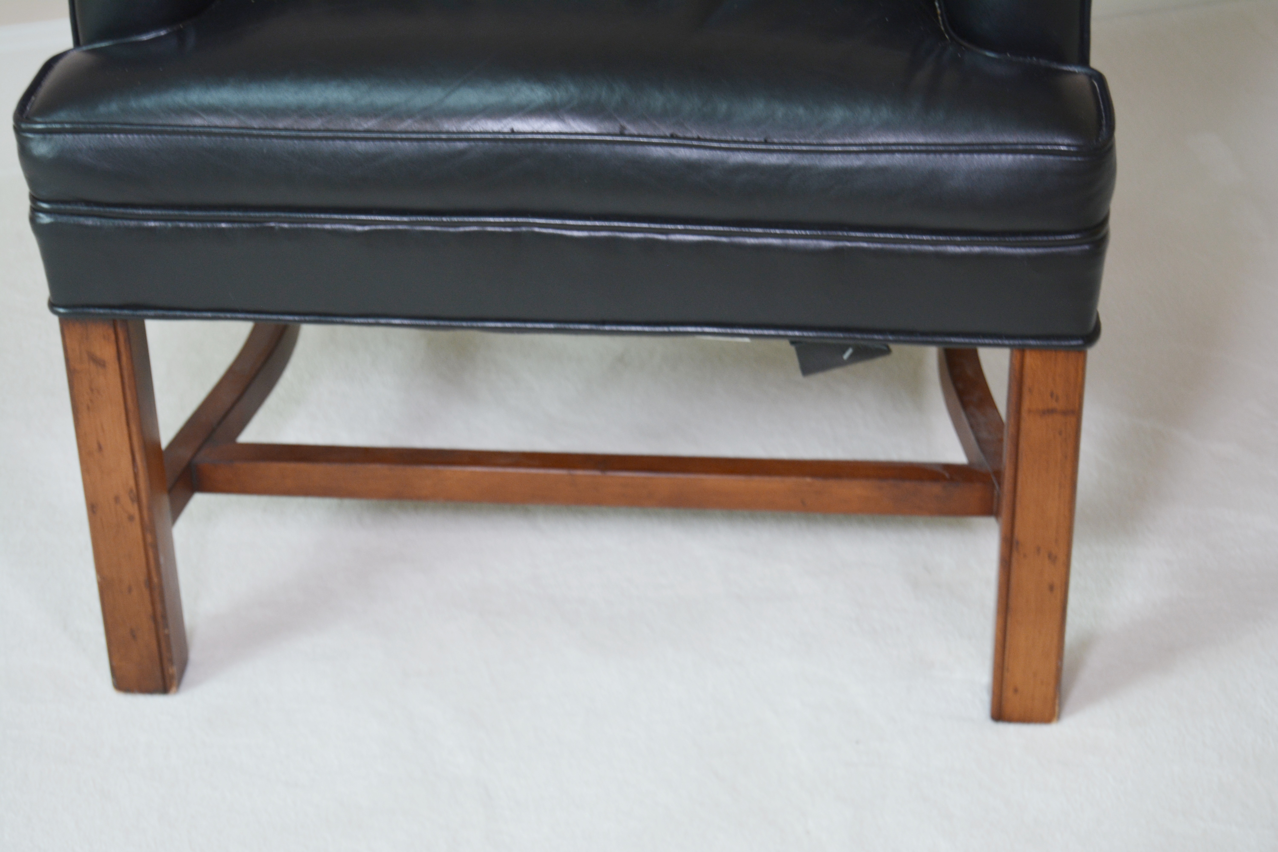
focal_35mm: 82
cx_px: 639
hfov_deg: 24.6
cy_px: 426
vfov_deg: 16.6
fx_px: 2929
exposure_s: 1/60
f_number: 5.6
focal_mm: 55
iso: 400
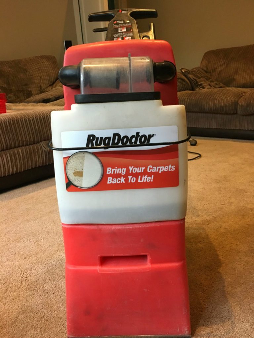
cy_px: 169
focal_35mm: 29
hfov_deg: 48.2
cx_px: 127
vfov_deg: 61.7
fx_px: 284
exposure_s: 1/33
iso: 200
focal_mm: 4.15
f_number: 2.2
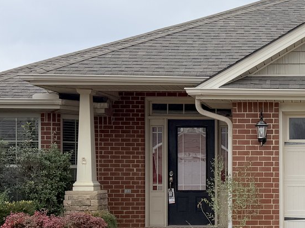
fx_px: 616
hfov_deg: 26.5
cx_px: 297
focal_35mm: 70
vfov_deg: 20.8
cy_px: 170
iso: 80
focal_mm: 6.76
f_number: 1.78
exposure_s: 1/2110
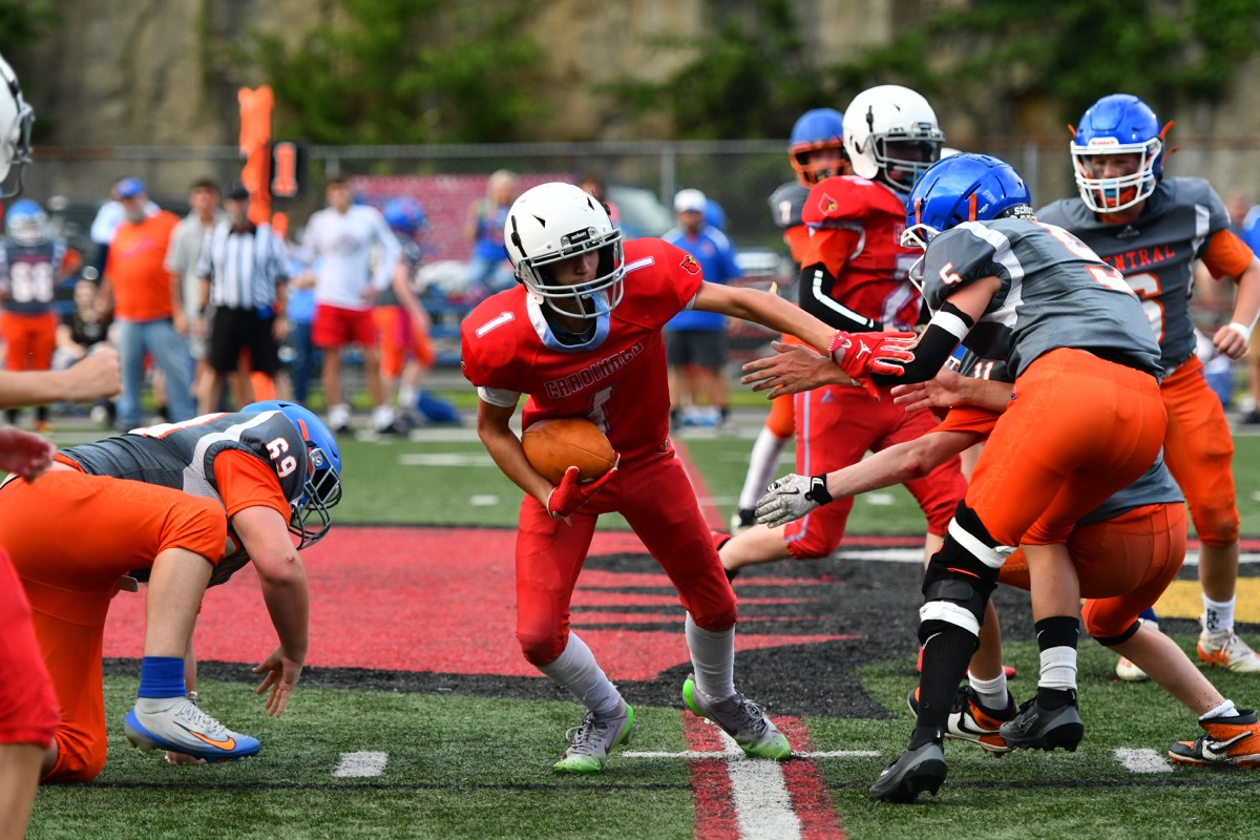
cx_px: 630
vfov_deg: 6.8
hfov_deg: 10.2
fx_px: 7087
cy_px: 420
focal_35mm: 202
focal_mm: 135
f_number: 2.8
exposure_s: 1/1250
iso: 640
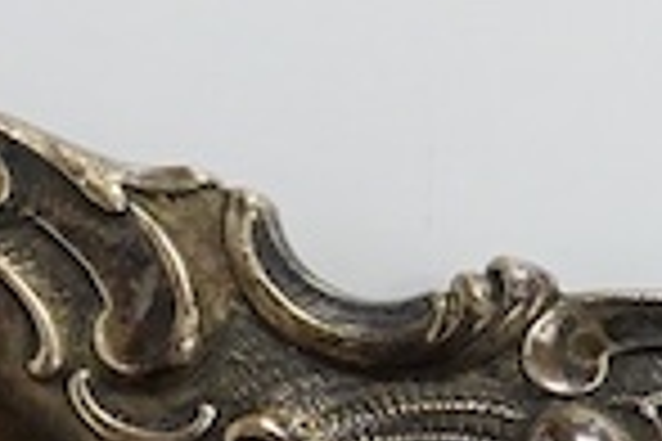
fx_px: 6344
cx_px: -101
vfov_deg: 4.0
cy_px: 428
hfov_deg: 5.9
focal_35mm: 345
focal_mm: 30
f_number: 9
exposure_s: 1/200
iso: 2500
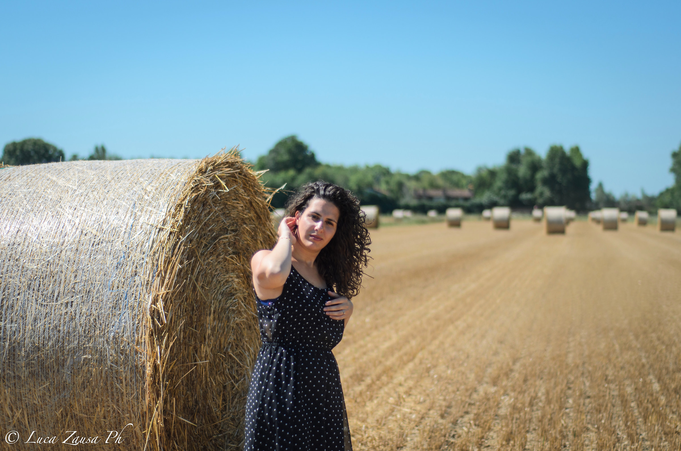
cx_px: 340
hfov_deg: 27.0
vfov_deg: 18.1
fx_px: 1416
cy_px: 226
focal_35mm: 75
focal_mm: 50
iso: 100
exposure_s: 1/5000
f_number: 2
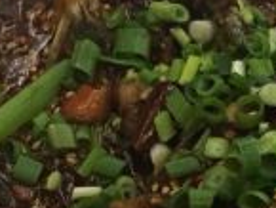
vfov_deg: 10.4
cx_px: 301
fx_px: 1117
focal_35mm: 140
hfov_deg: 13.8
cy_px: 270
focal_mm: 4.15
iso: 125
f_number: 2.2
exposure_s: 1/30
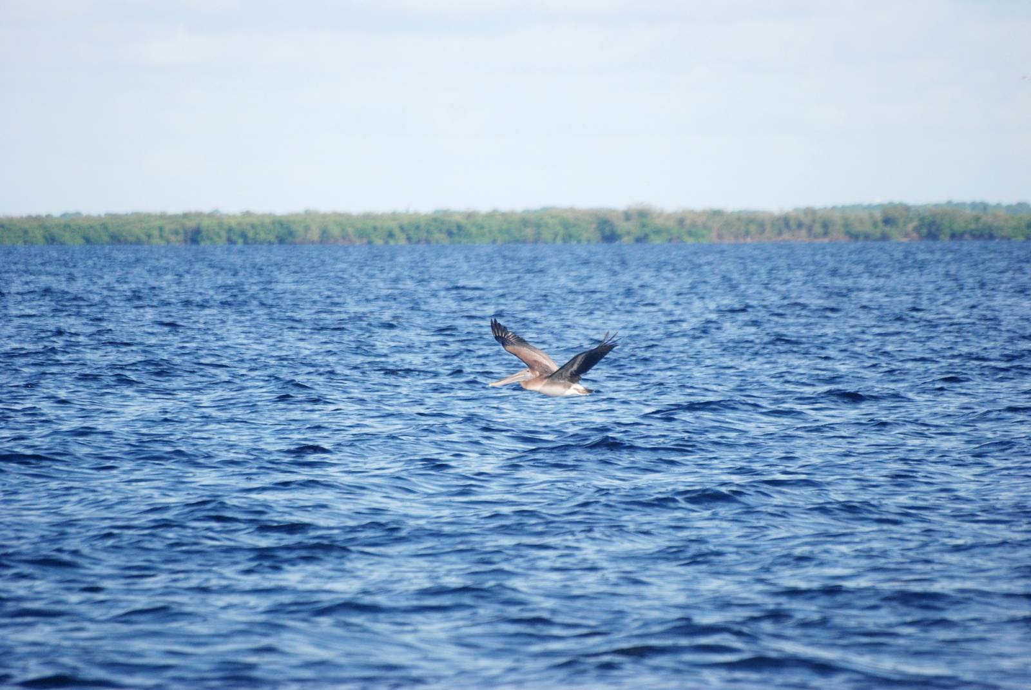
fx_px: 12903
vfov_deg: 3.1
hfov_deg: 4.6
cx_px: 516
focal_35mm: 450
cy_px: 345
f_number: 5.6
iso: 400
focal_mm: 300
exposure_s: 1/1250
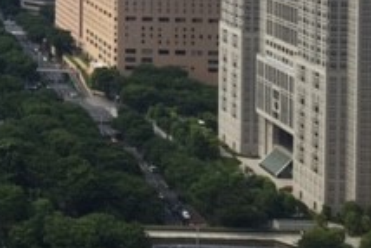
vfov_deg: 13.9
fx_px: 928
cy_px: -160
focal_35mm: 90
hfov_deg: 19.7
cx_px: -179
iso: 32
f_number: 2.2
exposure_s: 1/514
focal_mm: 4.15
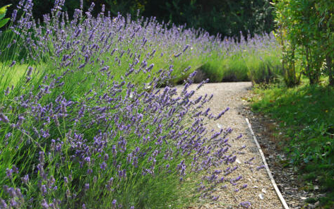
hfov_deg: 25.8
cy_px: 100
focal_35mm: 80
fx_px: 728
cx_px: 167
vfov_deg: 16.3
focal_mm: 52
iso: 100
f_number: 6.3
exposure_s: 1/160
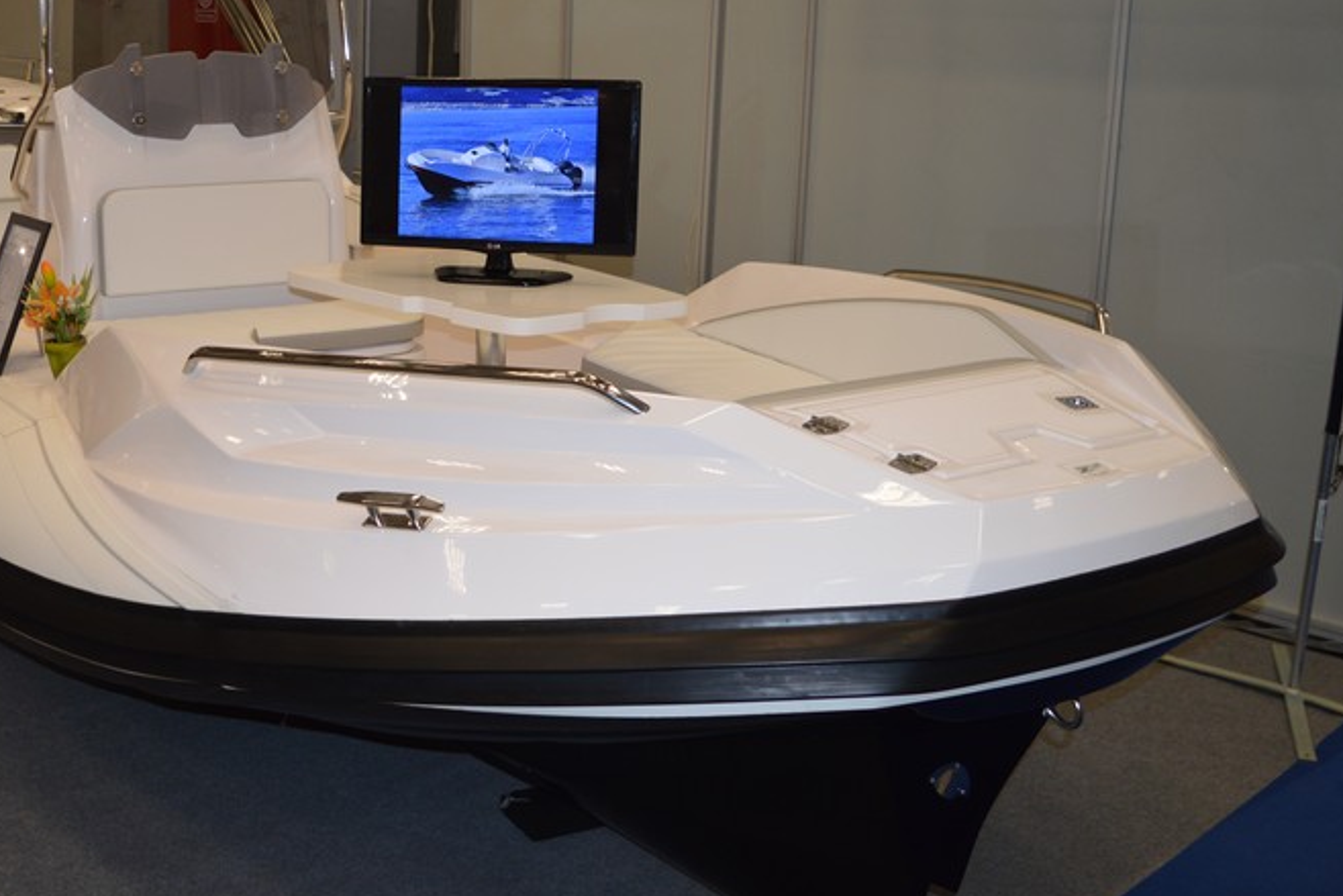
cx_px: 410
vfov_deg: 31.8
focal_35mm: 42
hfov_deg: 45.4
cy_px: 330
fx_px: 1567
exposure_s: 1/60
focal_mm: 18
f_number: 3.5
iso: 280
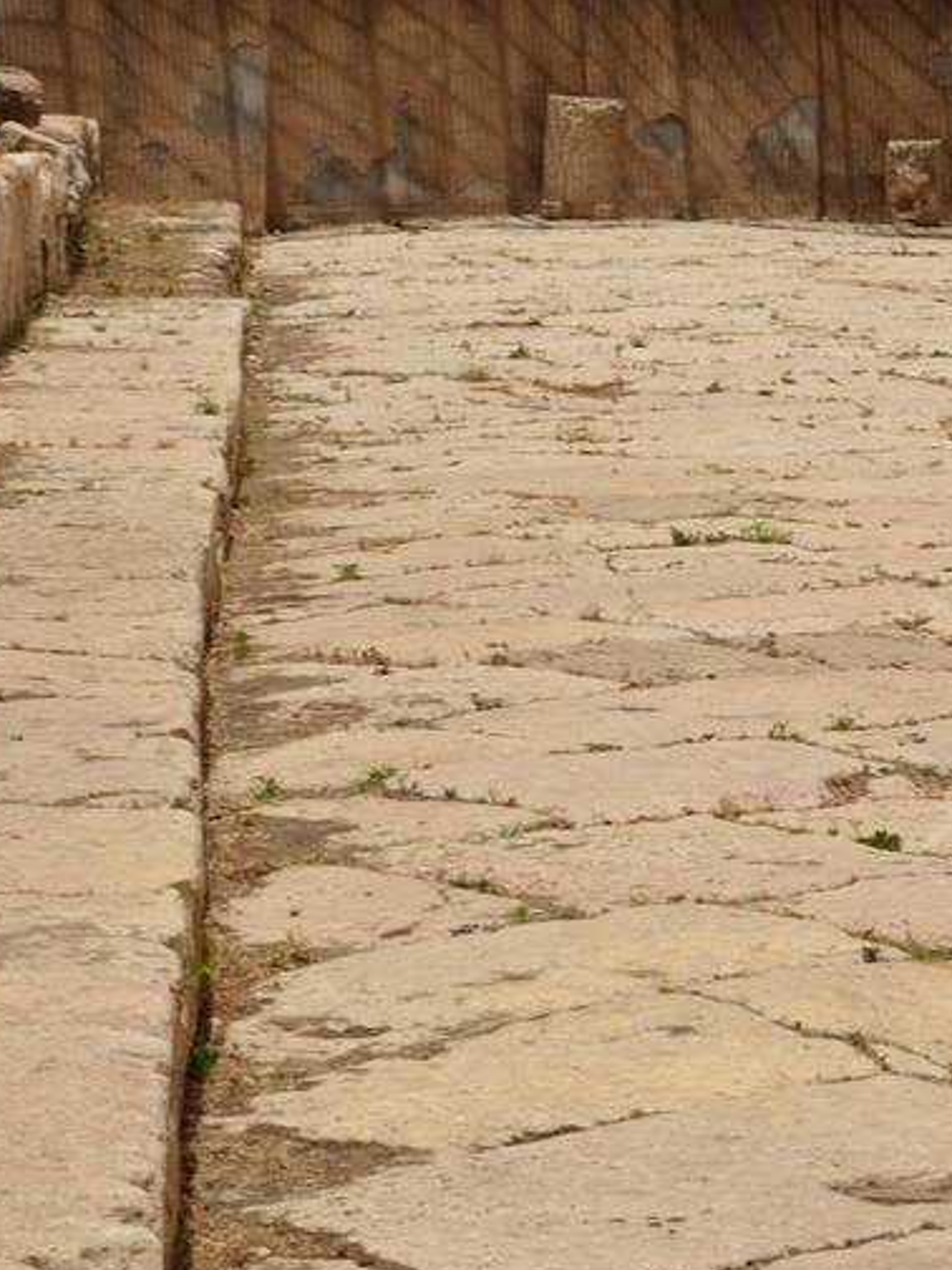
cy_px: 635
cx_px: 548
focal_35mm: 180
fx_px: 6600
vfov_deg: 11.0
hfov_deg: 8.2
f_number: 14
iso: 160
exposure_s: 1/320
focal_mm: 90
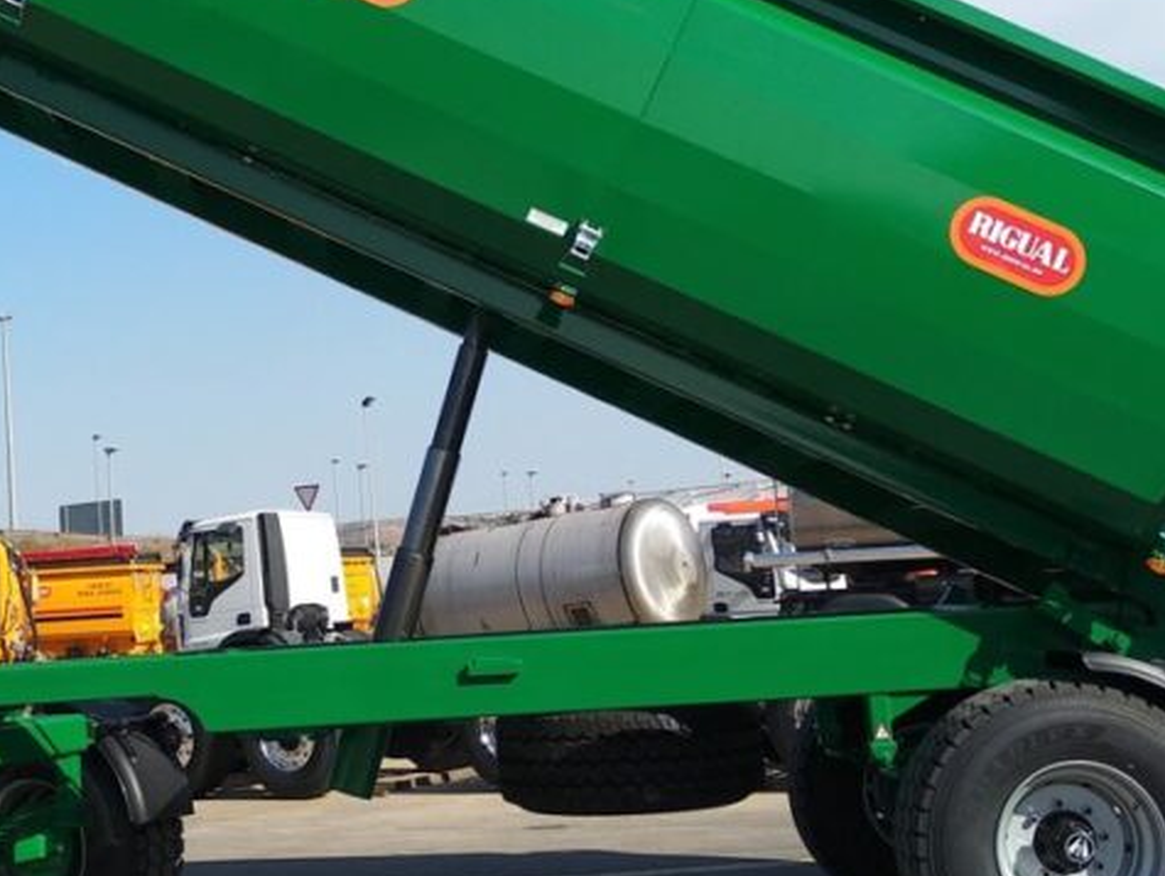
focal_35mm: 56
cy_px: 317
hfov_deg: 33.7
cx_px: 307
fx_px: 1886
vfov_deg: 26.0
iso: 100
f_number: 2.2
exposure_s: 1/934
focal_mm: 3.83
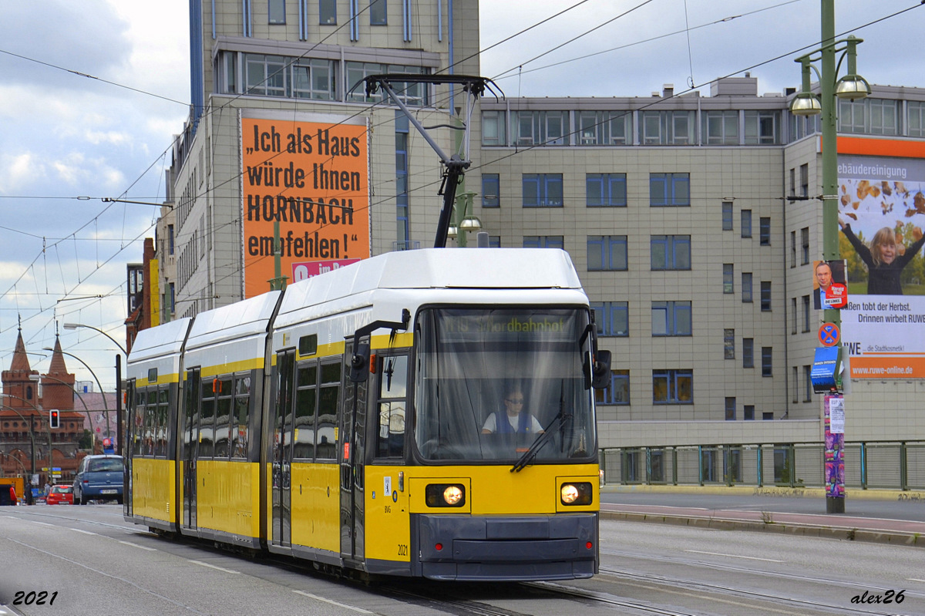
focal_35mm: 78
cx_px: 462
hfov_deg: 26.0
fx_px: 2003
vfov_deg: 17.5
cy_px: 308
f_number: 7.1
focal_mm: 52
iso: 100
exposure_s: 1/200
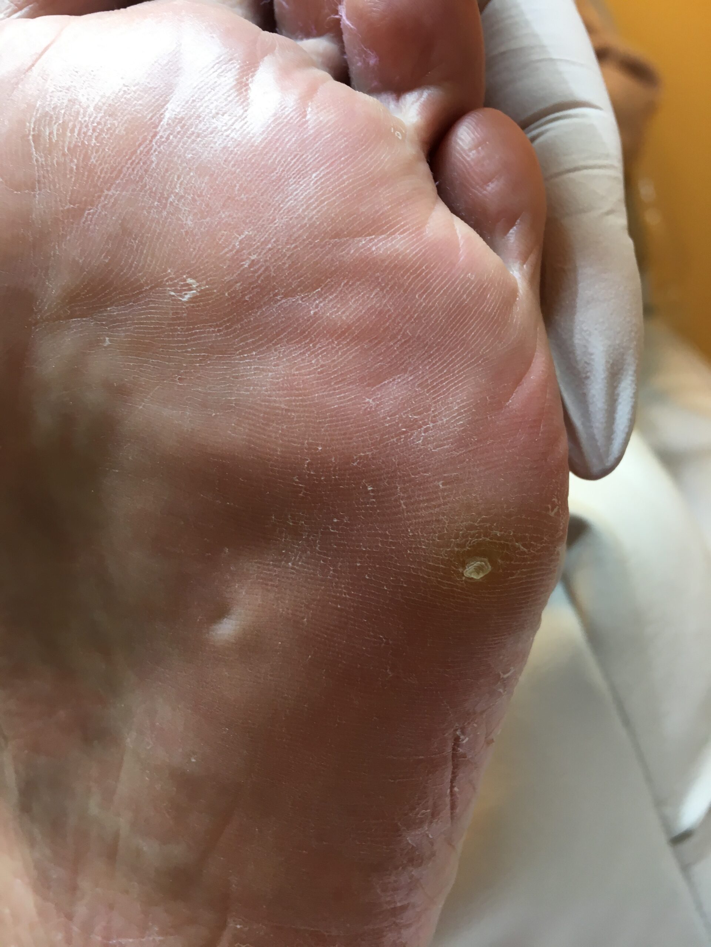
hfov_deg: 48.2
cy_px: 474
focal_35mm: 29
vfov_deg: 61.7
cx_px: 356
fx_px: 794
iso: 25
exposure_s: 1/33
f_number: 2.2
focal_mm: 4.15
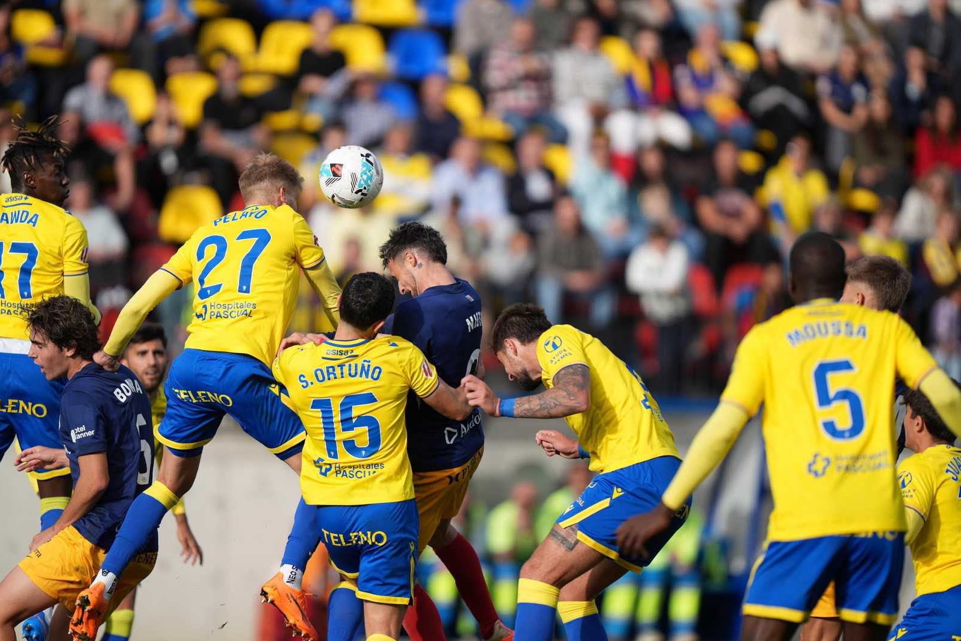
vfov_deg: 3.4
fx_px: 10704
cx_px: 480
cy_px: 320
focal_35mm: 401
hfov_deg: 5.1
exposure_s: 1/1250
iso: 125
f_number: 2.8
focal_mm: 400
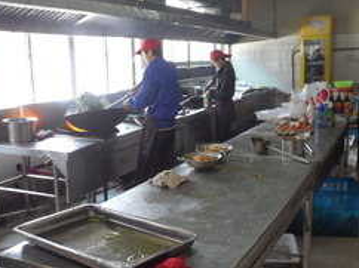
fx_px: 446
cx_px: 182
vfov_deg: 33.4
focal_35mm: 43
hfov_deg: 43.9
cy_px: 160
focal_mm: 4.9
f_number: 3.3
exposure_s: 1/30
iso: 240
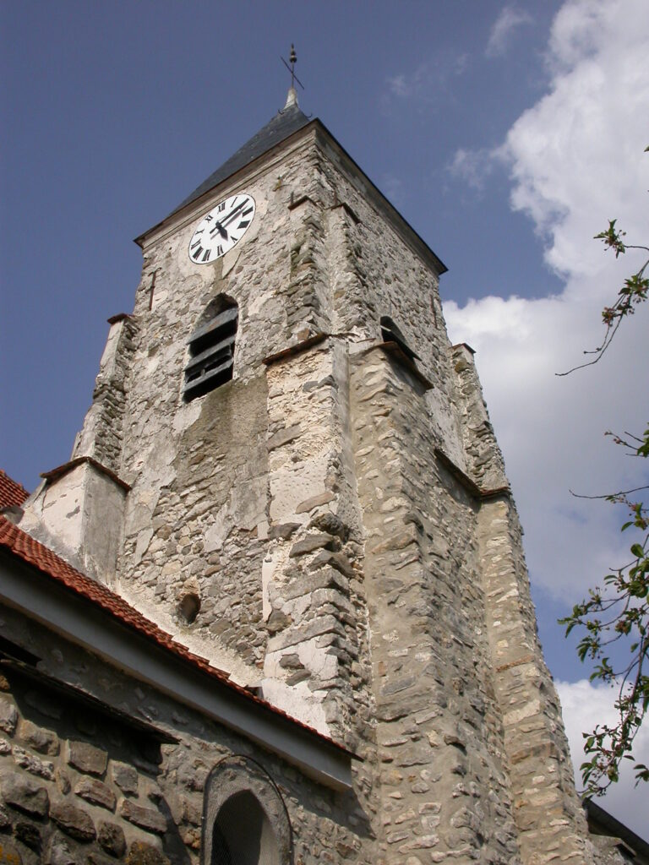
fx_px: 950
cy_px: 432
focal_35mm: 38
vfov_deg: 49.0
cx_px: 324
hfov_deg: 37.7
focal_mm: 7.85
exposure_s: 1/631
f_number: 7.5
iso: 100
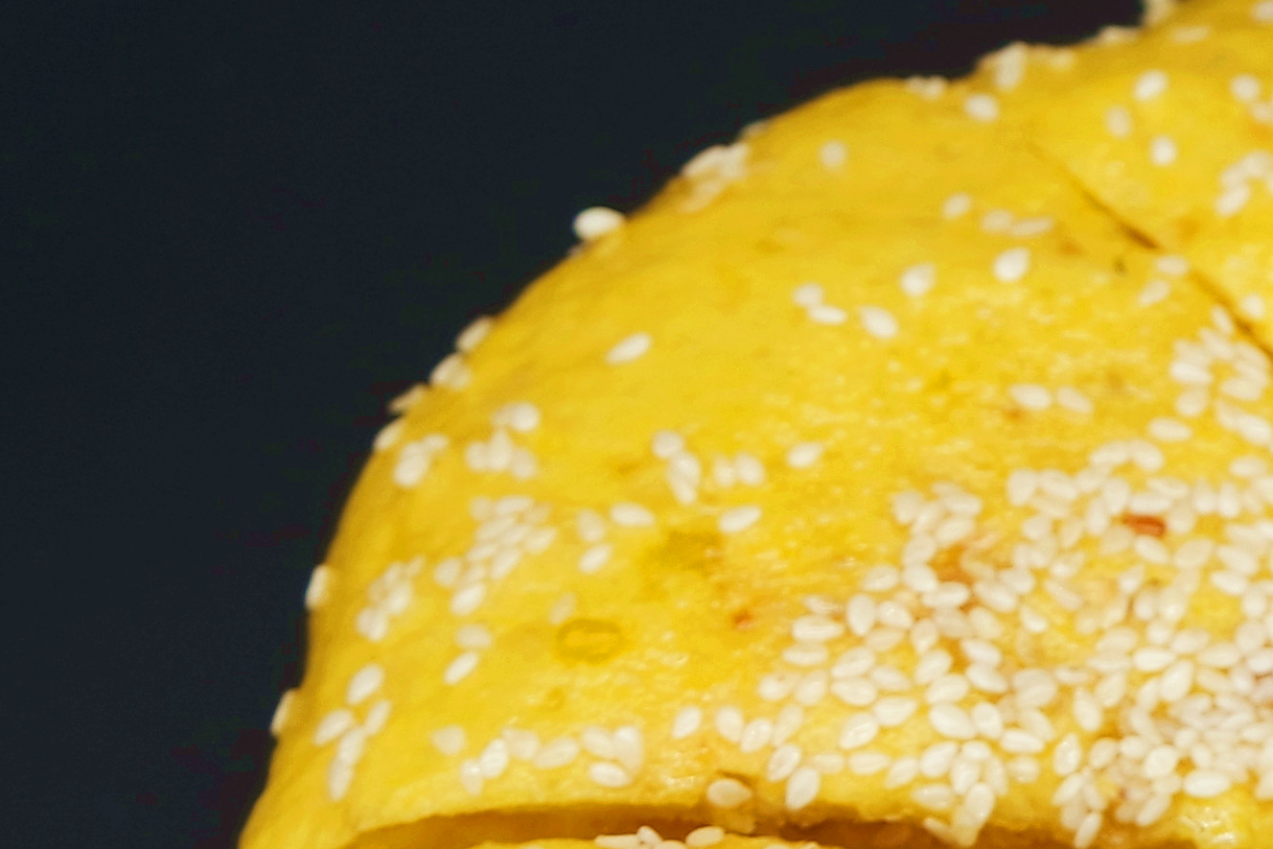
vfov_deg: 8.0
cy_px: 996
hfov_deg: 11.7
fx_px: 5975
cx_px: 1770
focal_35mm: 169
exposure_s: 1/125
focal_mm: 27
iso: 100
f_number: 4.5
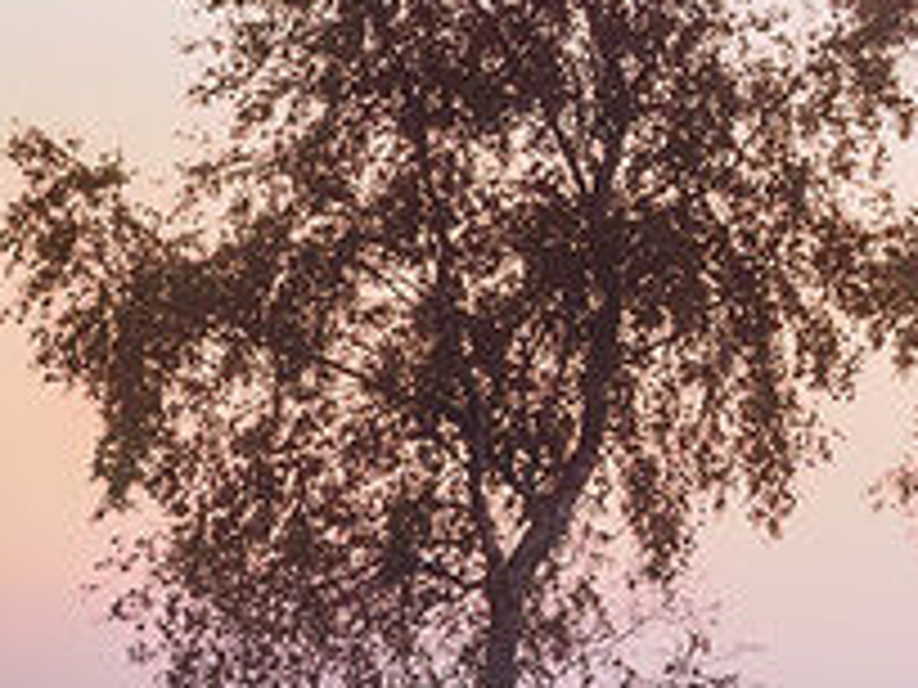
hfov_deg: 9.7
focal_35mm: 201
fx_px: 5330
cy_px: 333
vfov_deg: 7.4
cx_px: 1143
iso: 200
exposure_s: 1.3
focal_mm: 20
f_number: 6.3
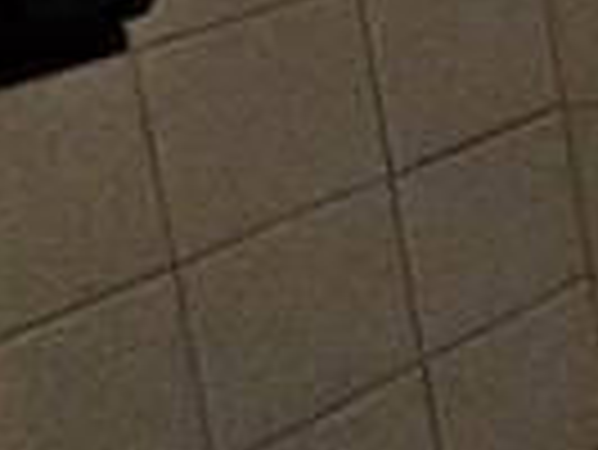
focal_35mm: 100
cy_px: -230
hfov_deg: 10.3
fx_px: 1729
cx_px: 1969
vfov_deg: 13.9
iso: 250
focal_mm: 2.2
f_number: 2.2
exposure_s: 1/77.4
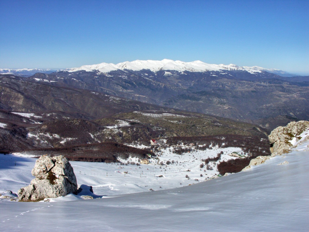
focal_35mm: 33
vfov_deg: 43.0
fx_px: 295
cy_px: 116
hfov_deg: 55.3
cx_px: 154
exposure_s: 1/640
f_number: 9
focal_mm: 8.41
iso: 100
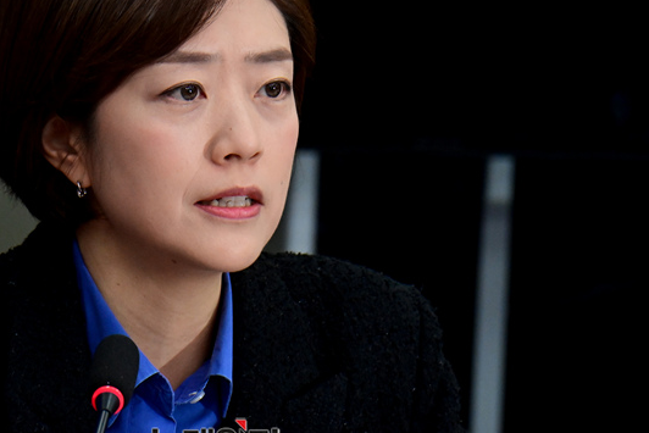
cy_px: 163
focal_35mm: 556
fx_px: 10026
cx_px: 212
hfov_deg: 3.7
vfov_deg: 2.5
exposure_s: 1/320
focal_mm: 370
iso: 6400
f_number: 9
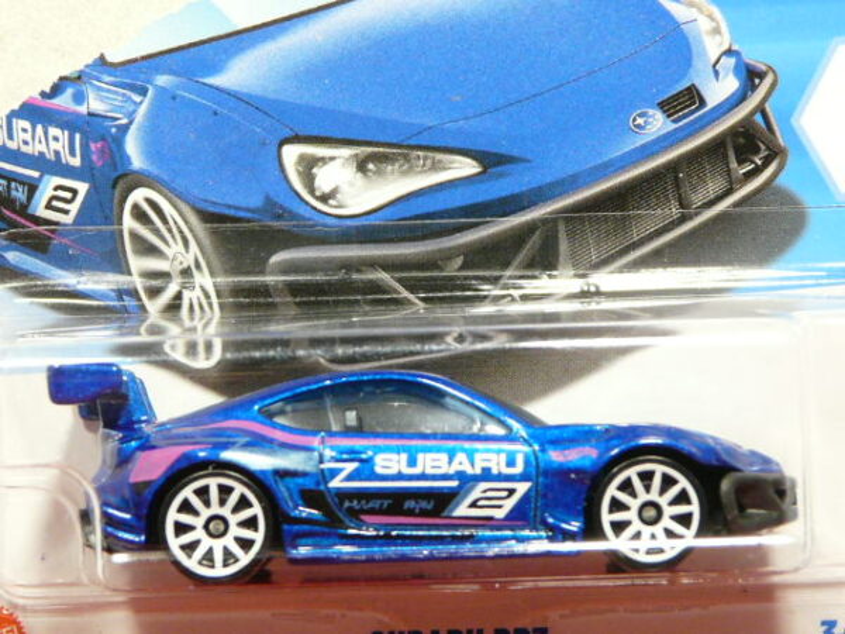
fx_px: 3735
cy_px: 317
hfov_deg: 12.9
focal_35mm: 153
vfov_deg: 9.7
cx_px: 422
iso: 200
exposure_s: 1/30
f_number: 3.6
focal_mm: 15.8
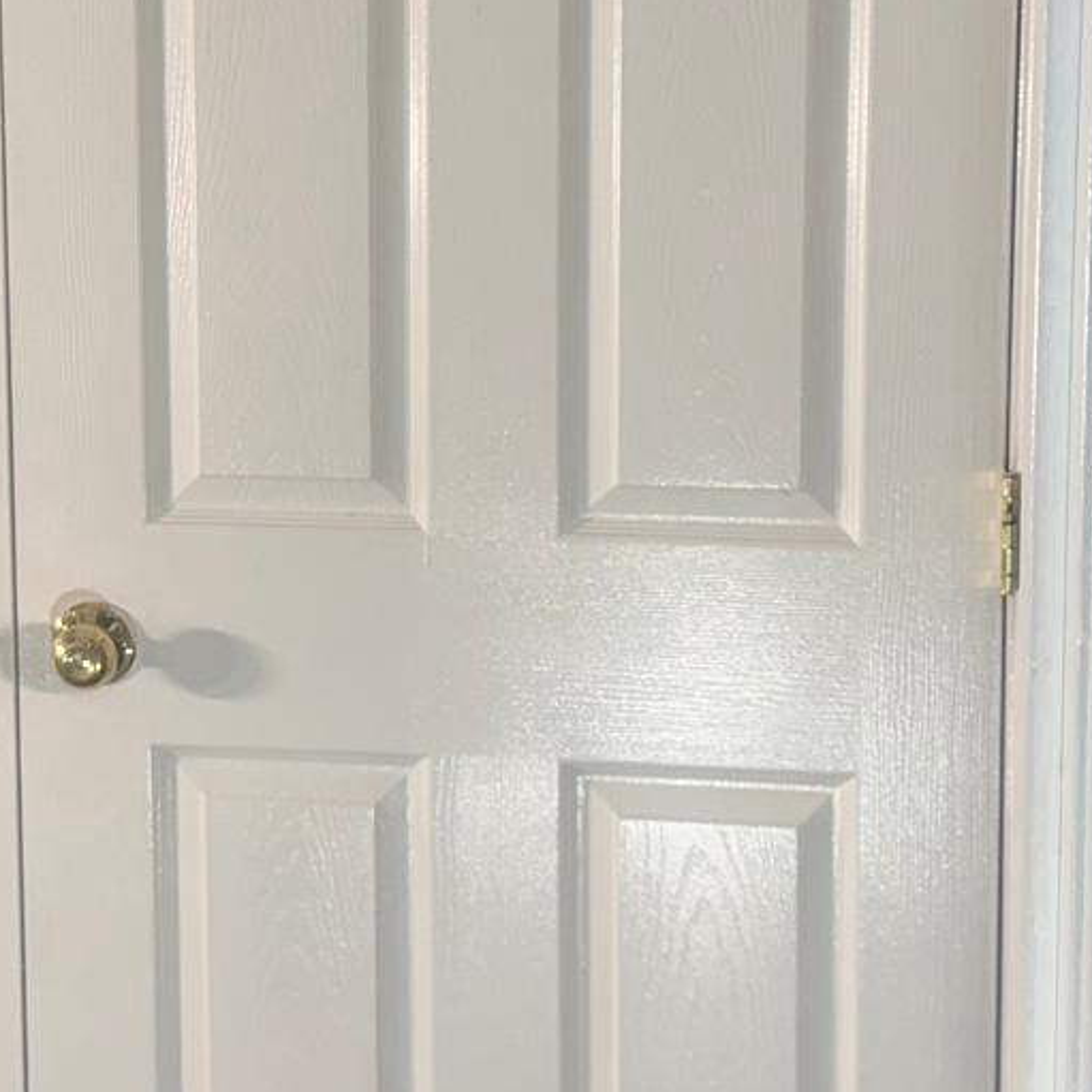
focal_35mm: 85
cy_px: 261
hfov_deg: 20.0
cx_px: 128
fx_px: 3034
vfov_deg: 20.2
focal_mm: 6.76
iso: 64
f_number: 1.78
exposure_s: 1/120
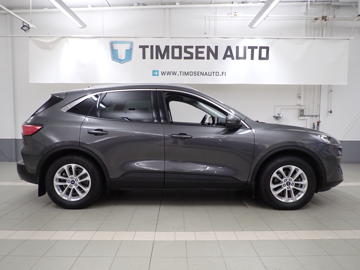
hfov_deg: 69.4
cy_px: 135
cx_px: 180
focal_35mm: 25
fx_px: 260
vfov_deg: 54.9
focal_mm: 4.5
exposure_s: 1/40
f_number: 2
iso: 200
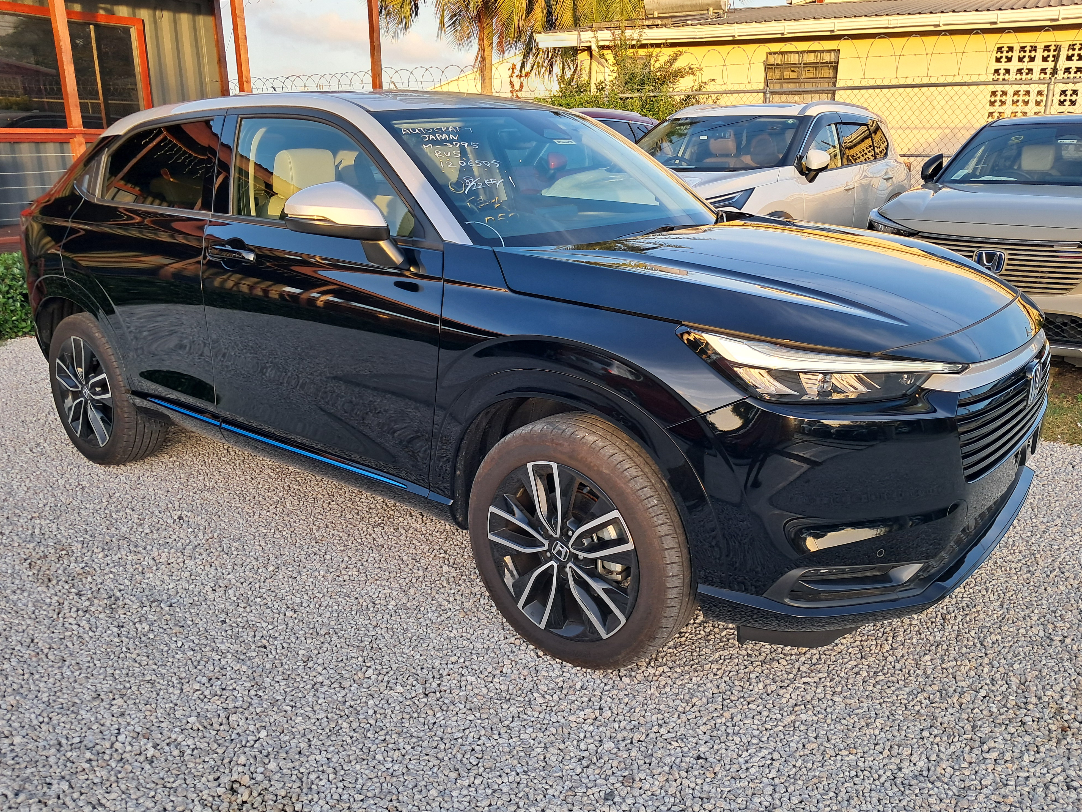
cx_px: 540
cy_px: 402
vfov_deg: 49.7
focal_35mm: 28
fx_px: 875
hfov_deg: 63.4
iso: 50
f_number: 1.8
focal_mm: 4
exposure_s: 1/120
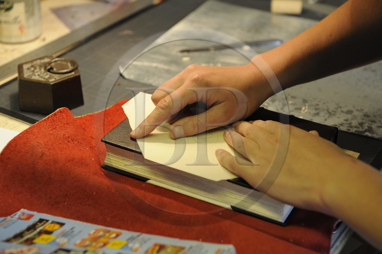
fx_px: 742
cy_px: 127
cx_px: 191
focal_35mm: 70
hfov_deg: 28.9
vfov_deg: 19.4
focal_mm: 70
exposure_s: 1/100
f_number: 5
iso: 800
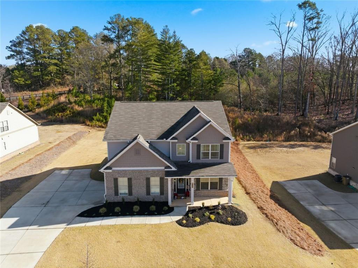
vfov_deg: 56.8
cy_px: 134
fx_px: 248
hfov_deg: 71.6
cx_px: 179
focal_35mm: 24
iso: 180
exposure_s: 1/1600
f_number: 2.8
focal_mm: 12.3
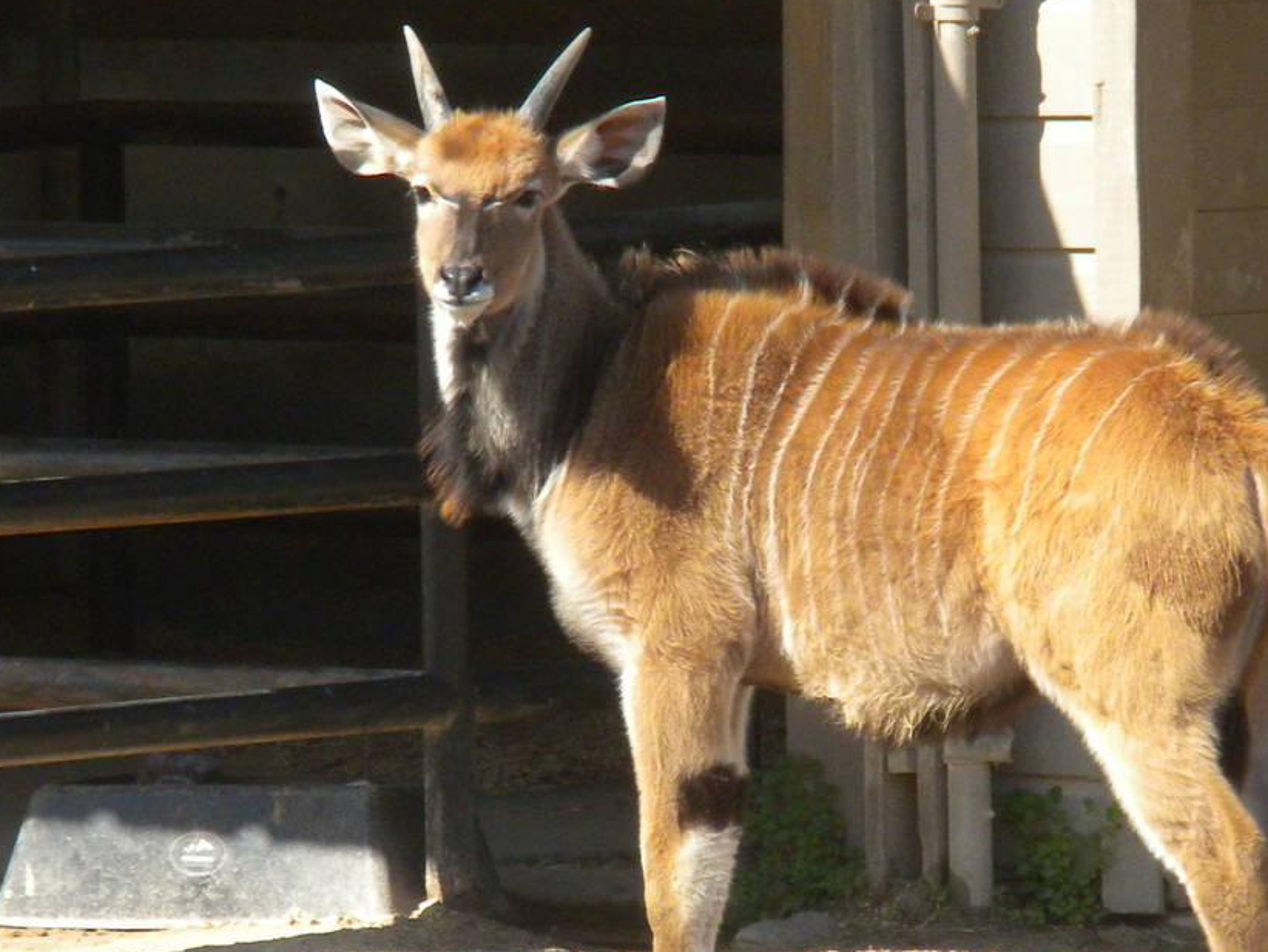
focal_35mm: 506
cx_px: 828
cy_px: 710
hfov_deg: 3.9
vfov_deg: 2.9
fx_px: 18540
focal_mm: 46.2
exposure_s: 1/569
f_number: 5.3
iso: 213
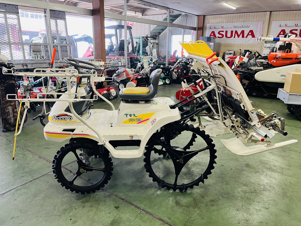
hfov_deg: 67.3
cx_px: 150
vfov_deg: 53.1
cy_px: 113
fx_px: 226
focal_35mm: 26
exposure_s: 1/60
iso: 100
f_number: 1.6
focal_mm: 5.1
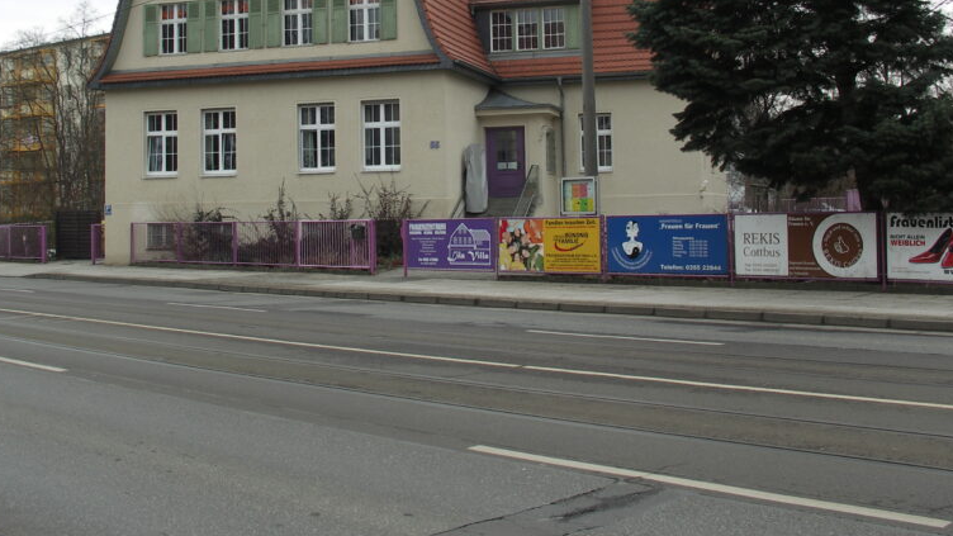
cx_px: 451
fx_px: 1162
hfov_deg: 44.6
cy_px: 141
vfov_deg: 25.7
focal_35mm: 46
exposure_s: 1/160
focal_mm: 8.2
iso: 50
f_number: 4.5
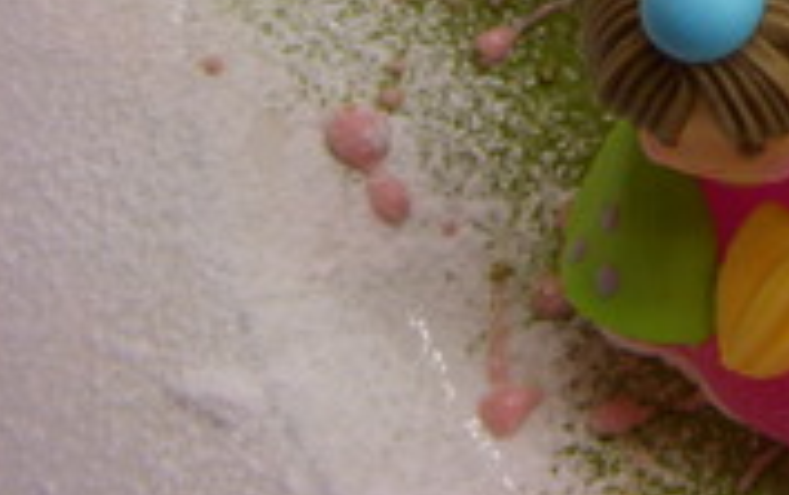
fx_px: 2346
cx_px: 1048
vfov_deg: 11.4
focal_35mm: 109
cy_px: -290
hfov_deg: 17.8
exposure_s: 1/25
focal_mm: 6.3
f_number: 3.3
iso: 100
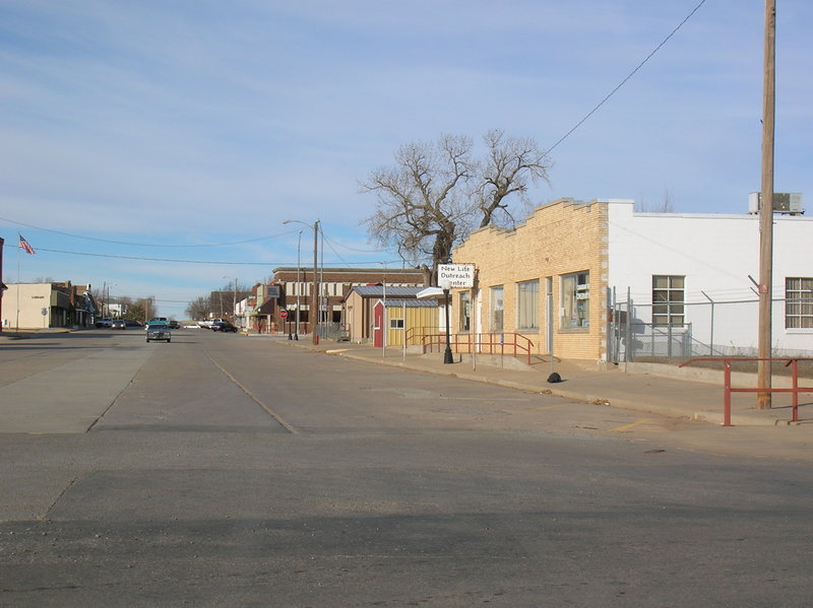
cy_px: 304
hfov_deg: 33.3
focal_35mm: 58
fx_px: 1361
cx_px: 406
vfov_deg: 25.2
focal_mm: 9.7
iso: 50
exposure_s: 1/358
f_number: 5.9
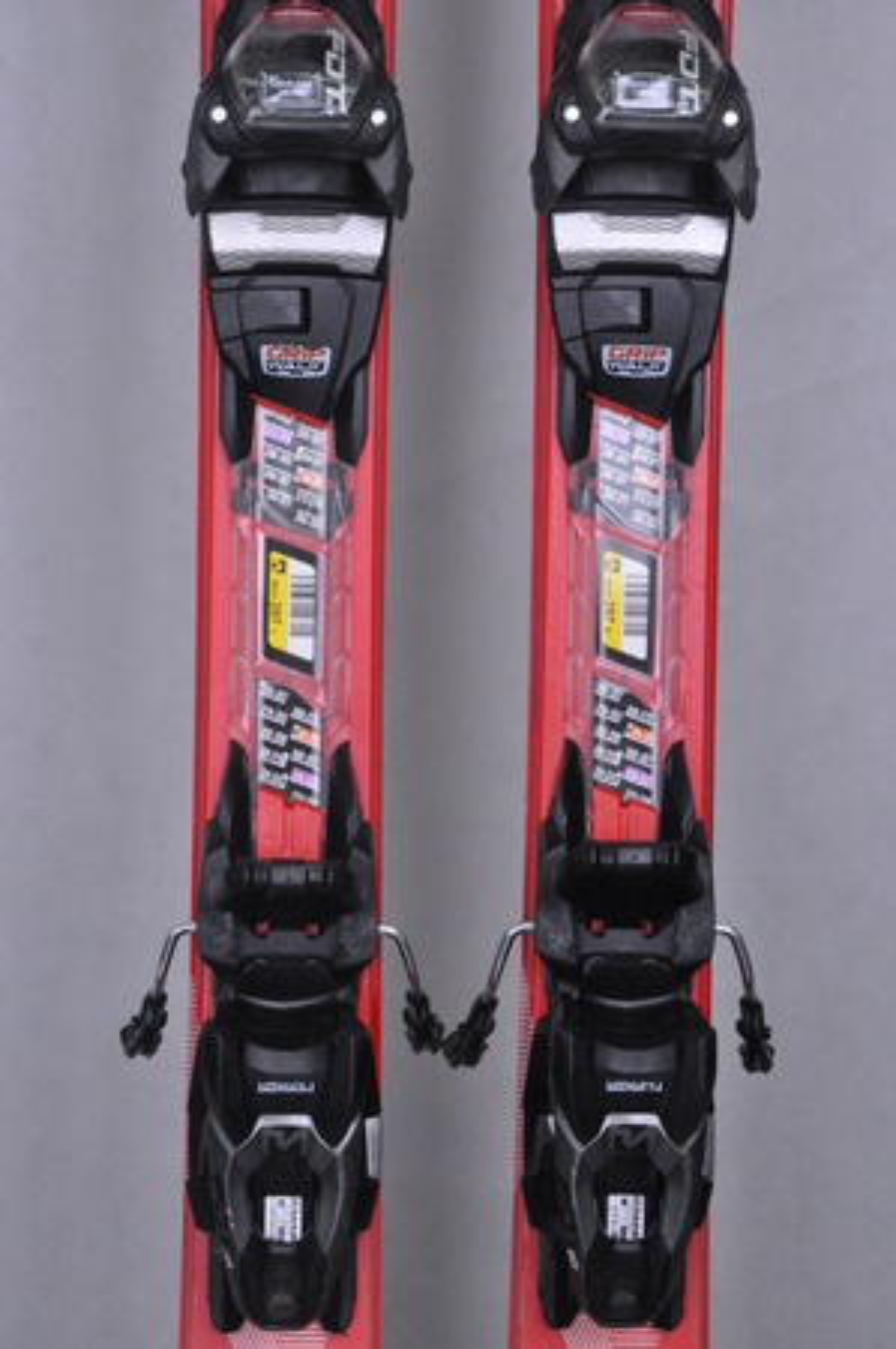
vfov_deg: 17.1
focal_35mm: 120
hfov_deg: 11.4
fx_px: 4490
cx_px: 448
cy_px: 674
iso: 3200
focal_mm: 80
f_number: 9.5
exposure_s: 1/125
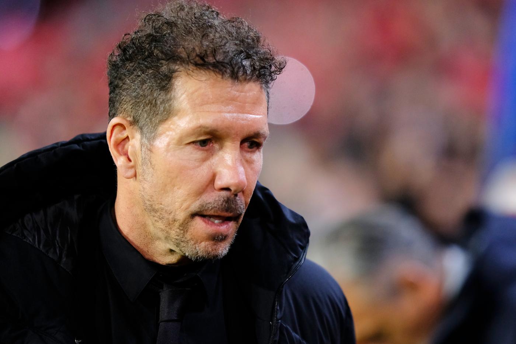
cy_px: 172
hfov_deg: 6.9
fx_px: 4299
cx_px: 258
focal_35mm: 300
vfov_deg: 4.6
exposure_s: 1/1000
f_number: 2.2
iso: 2500
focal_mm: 200
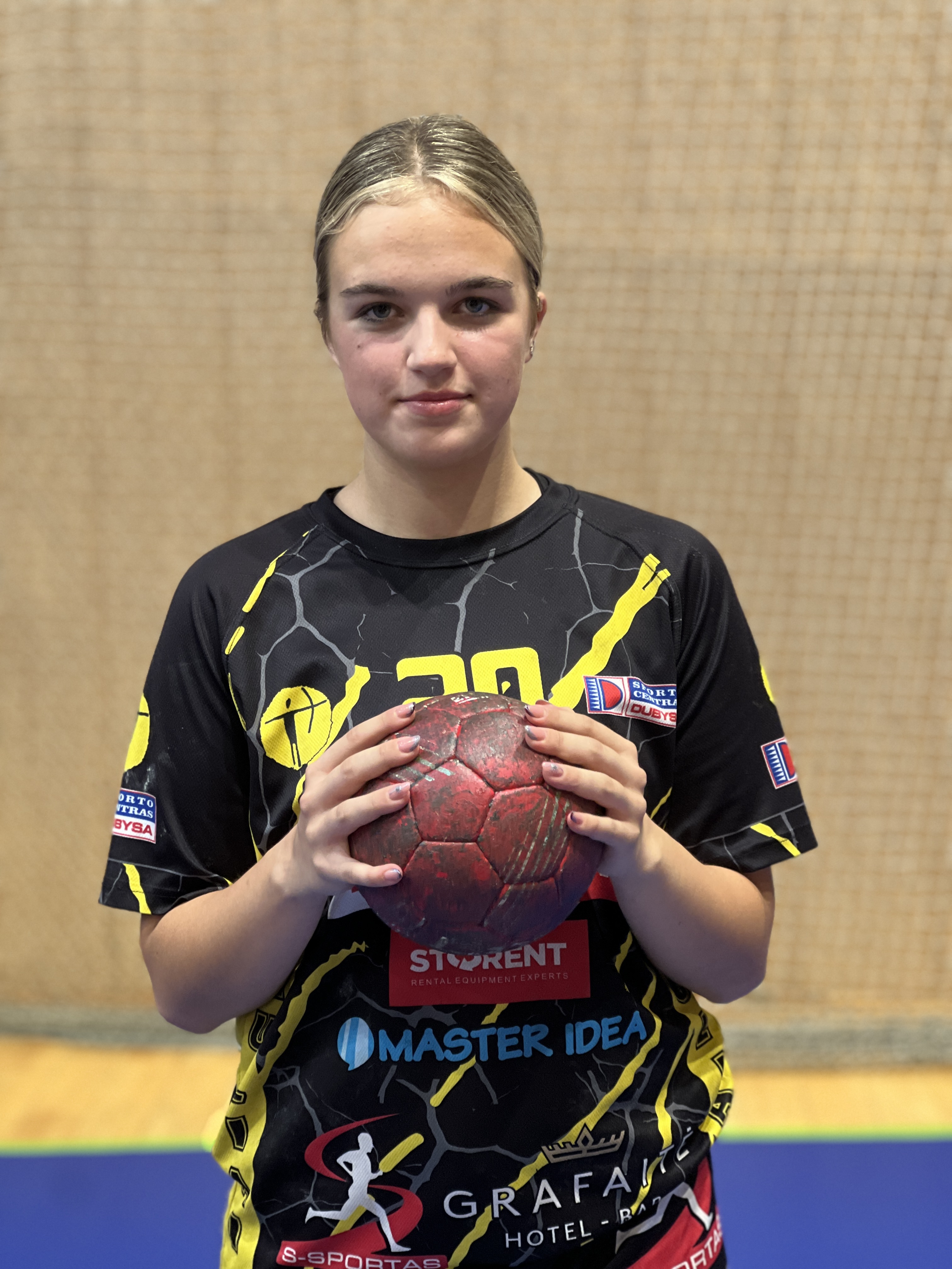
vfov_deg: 25.3
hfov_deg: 19.1
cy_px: 634
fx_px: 2824
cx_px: 476
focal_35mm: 77
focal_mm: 9
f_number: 2.8
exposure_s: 1/33
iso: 250
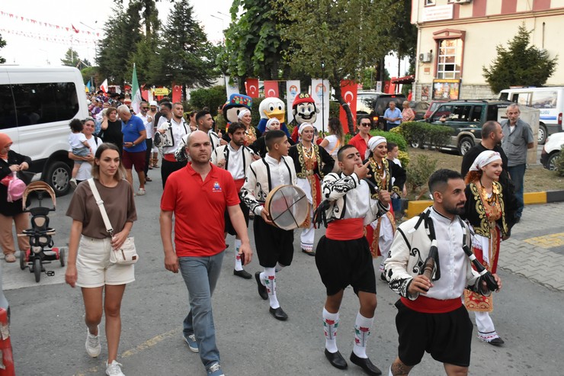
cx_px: 282
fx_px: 564
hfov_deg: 53.1
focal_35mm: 36
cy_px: 188
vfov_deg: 36.9
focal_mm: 24
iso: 2000
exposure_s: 1/160
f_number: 6.3
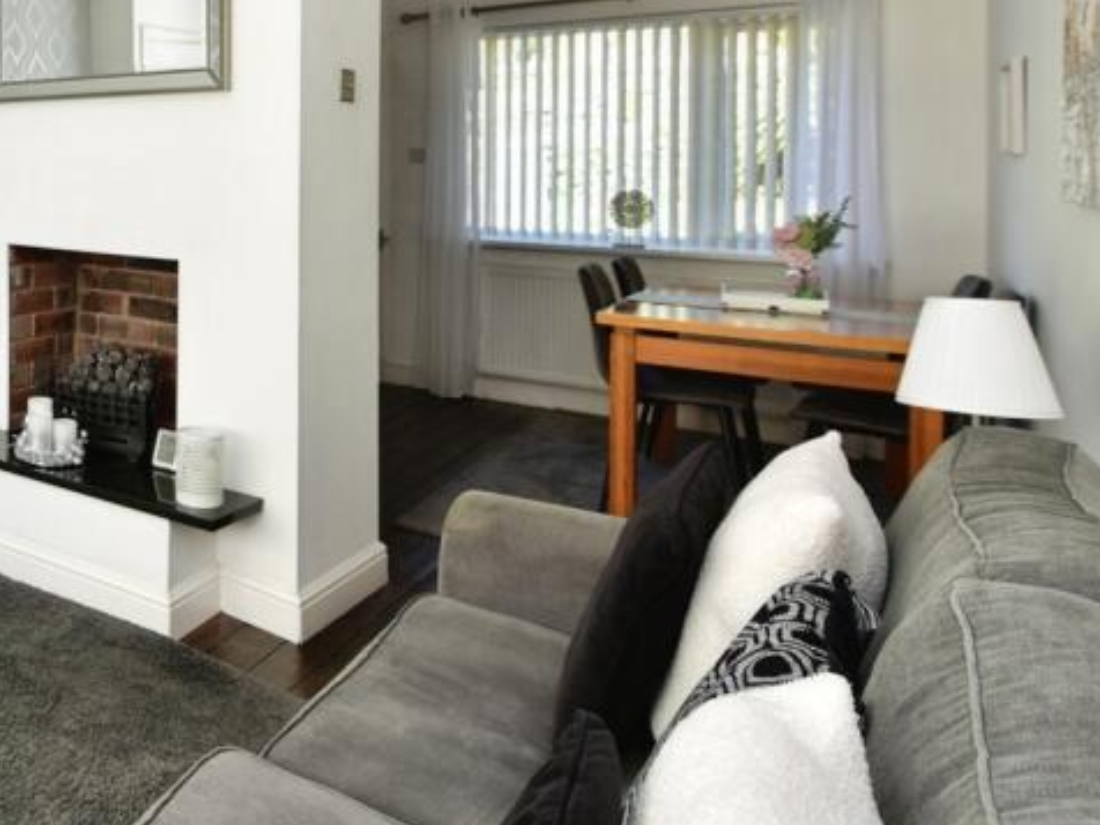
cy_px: 199
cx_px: -2
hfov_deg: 50.0
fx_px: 922
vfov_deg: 46.4
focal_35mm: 29
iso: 400
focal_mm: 14
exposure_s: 1/90
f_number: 4.8
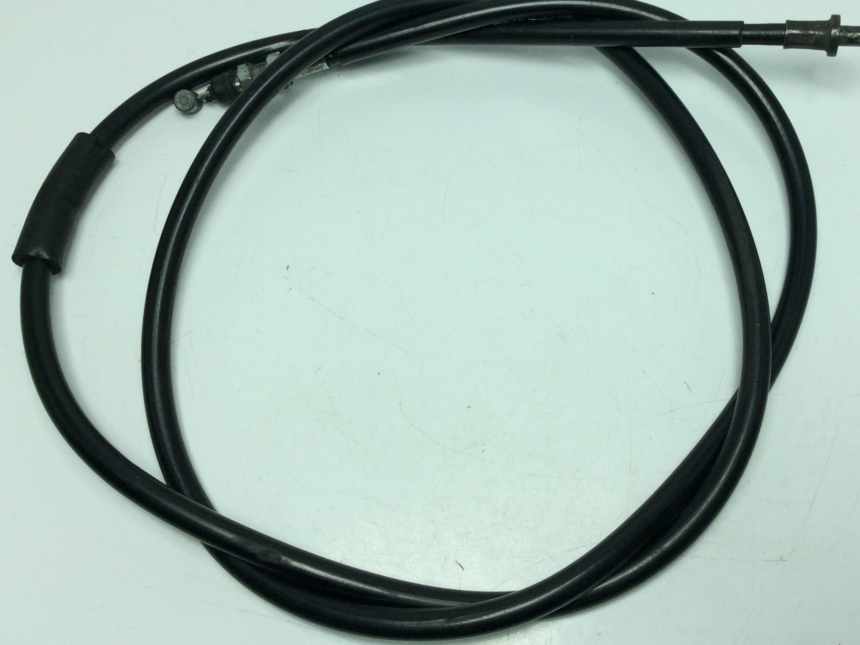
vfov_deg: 35.8
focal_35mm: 40
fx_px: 994
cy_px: 259
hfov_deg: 46.6
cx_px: 497
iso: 32
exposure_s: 1/534
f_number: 2.4
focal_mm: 3.3
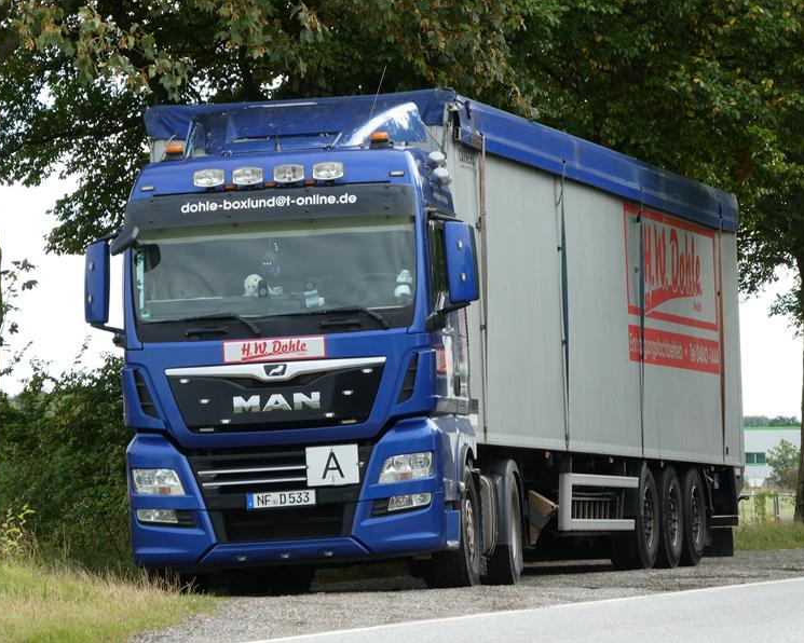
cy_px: 320
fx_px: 4616
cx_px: 386
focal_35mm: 194
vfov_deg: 8.0
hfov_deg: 10.0
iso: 80
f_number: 5.6
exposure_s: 1/125
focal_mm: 33.2
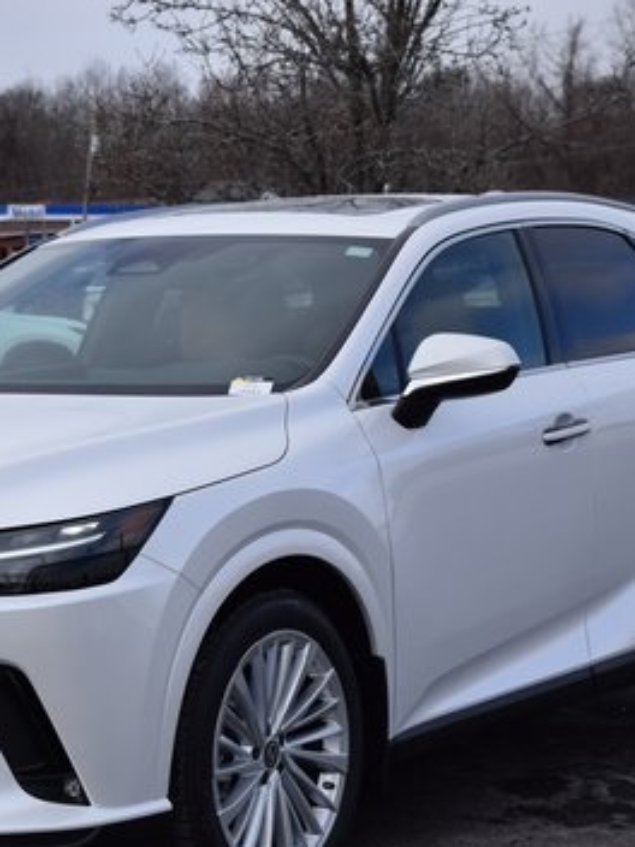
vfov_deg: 16.7
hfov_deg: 12.5
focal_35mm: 118
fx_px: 2883
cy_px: 430
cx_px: 183
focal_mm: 45
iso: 400
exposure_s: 1/1600
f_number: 6.3
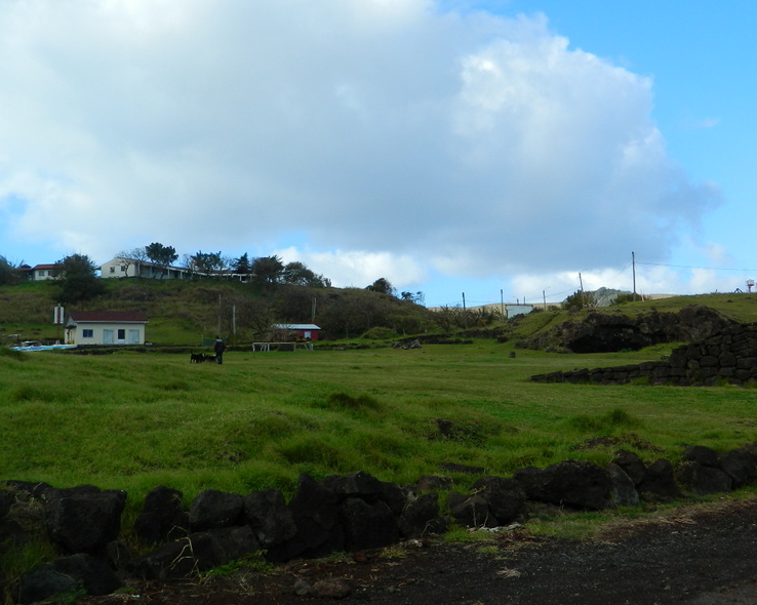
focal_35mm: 42
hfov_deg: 43.7
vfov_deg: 35.6
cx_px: 431
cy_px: 274
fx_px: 941
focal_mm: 5.6
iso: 80
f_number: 3.2
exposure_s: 1/640
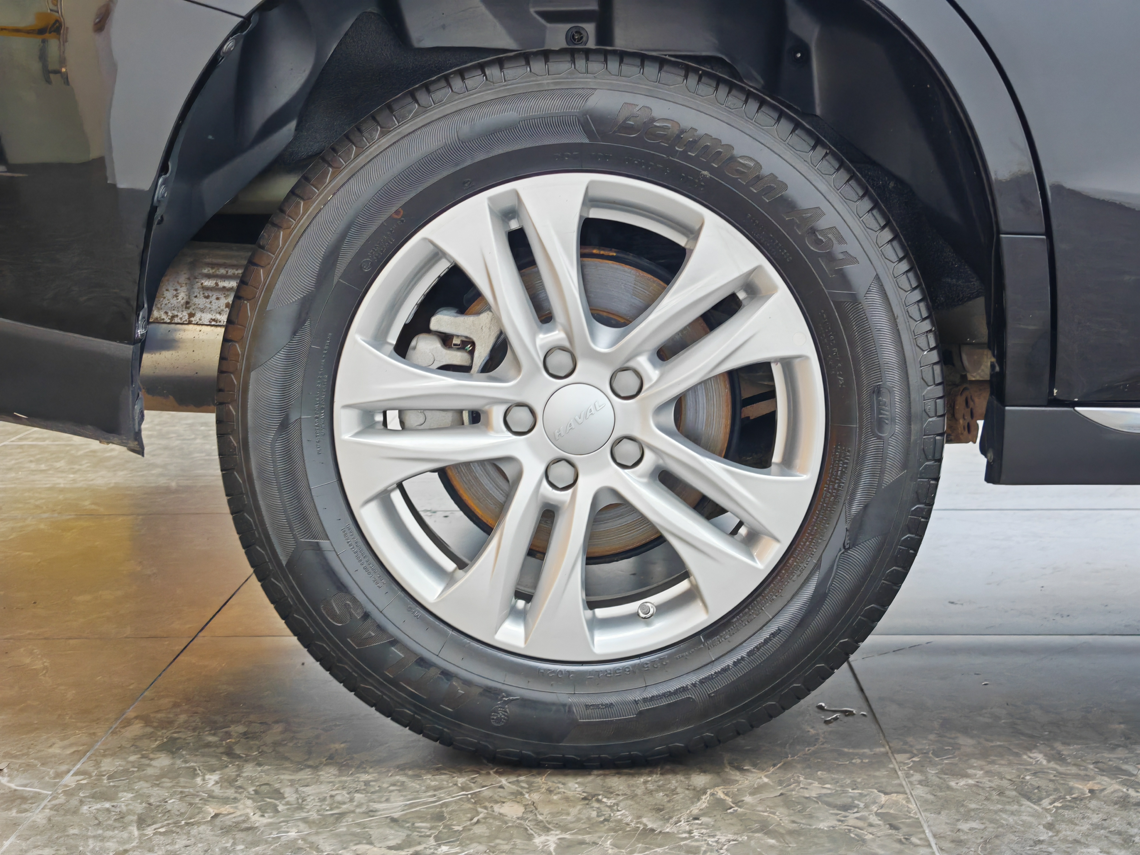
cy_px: 428
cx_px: 570
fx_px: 1811
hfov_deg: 34.9
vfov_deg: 26.6
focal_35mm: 55
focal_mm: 7.62
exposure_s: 1/50
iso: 125
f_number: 1.6
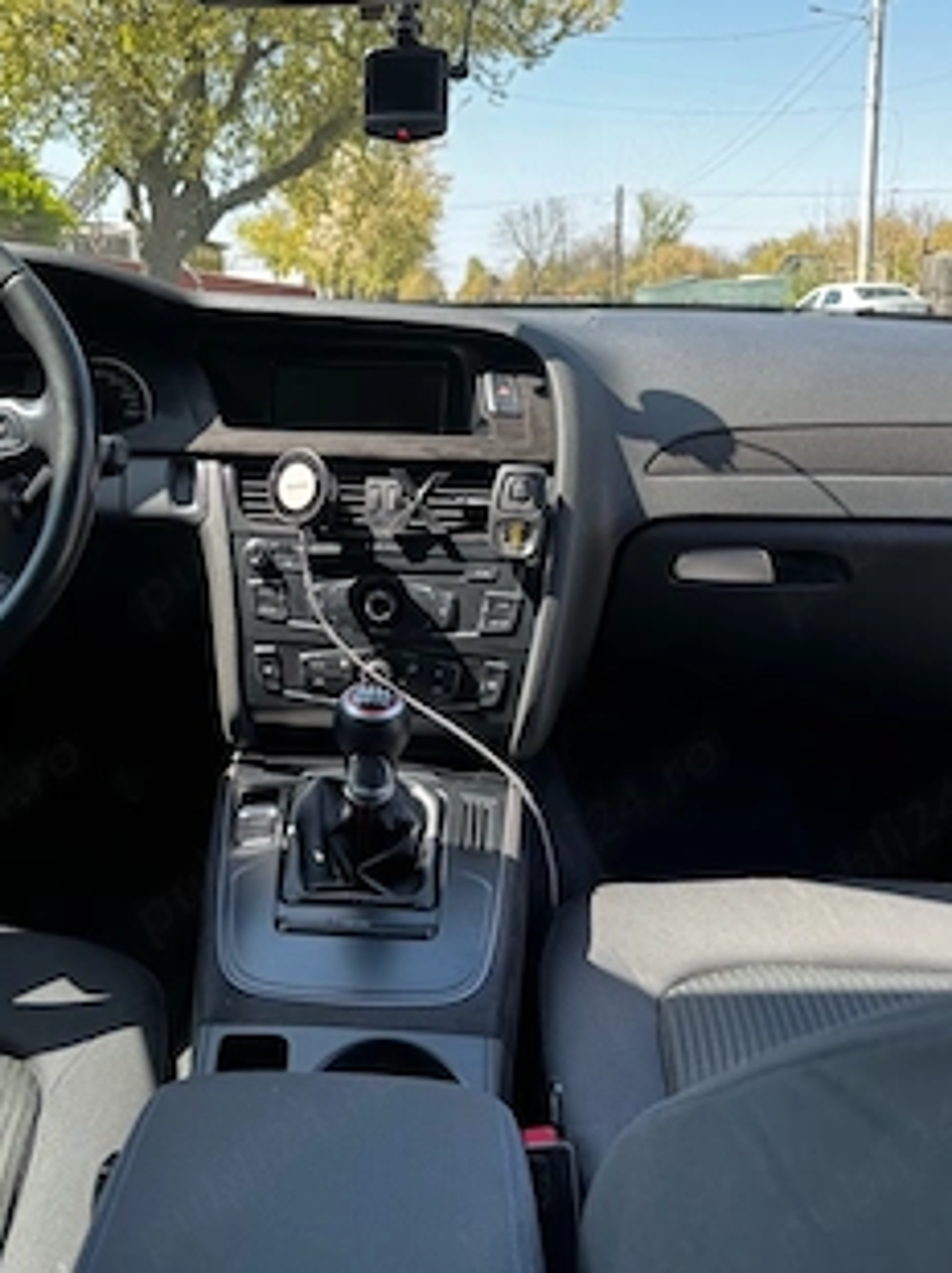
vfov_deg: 58.2
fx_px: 1138
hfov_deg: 45.0
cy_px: 567
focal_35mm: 31
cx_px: 349
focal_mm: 6.76
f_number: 1.78
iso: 80
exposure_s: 1/200
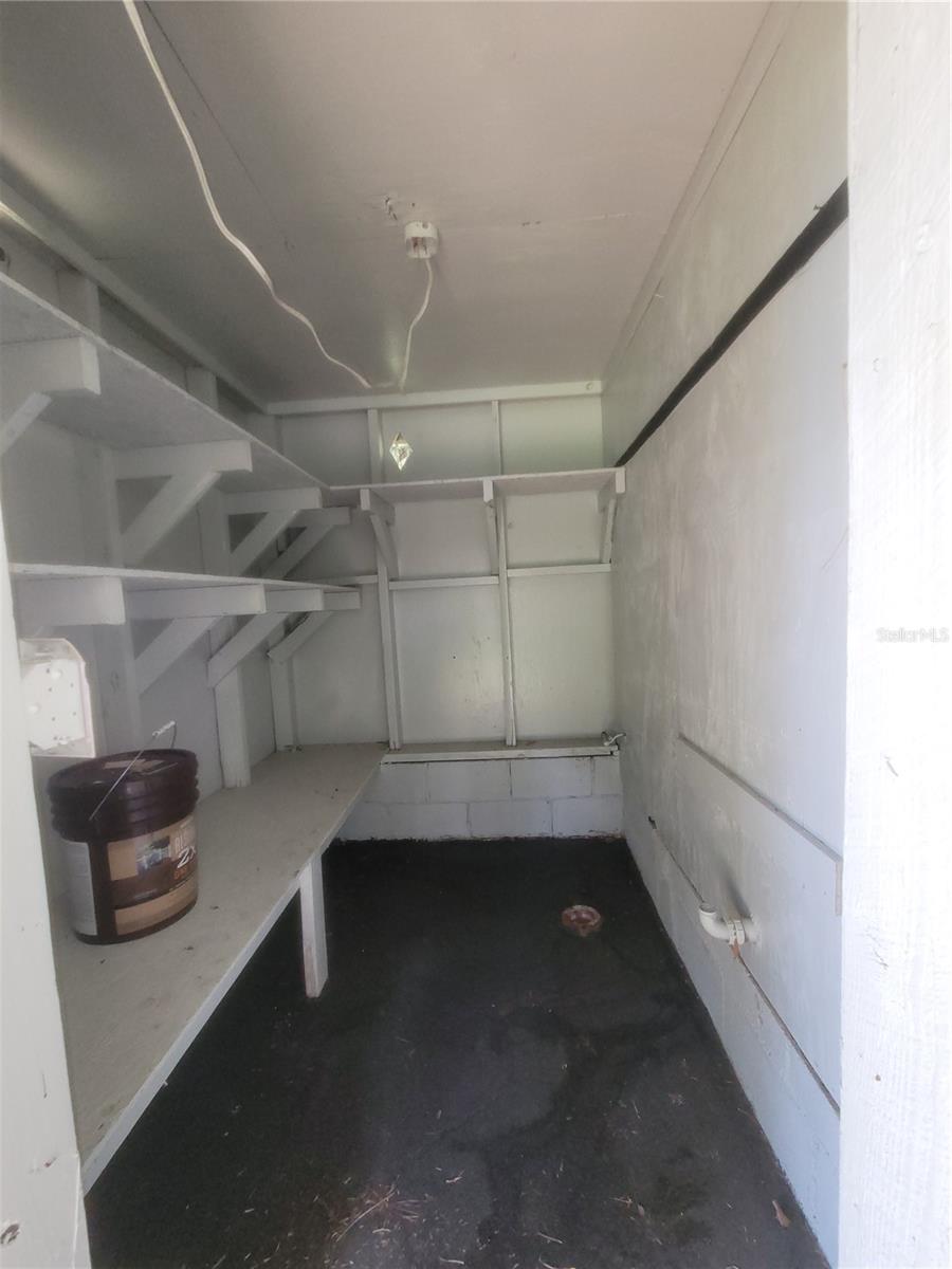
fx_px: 477
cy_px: 634
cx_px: 476
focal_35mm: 13
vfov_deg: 106.2
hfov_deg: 89.9
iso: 200
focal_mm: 2.2
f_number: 2.2
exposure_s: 1/60
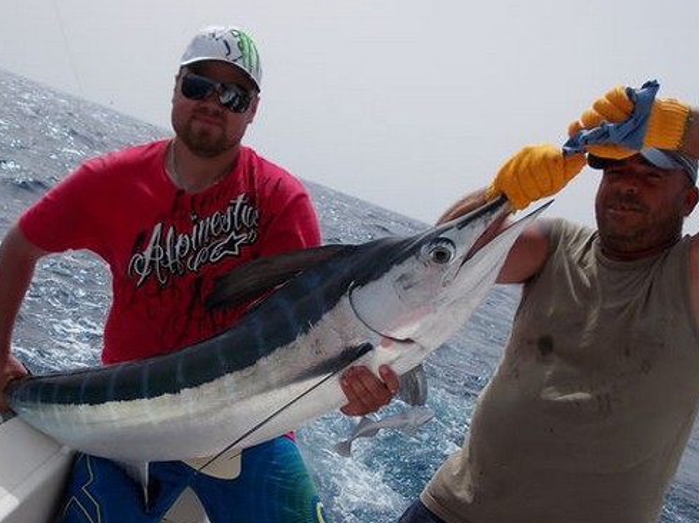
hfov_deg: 38.8
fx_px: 989
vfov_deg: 29.6
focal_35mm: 49
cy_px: 306
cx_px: 284
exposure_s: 1/1600
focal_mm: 5.3
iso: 80
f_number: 3.1
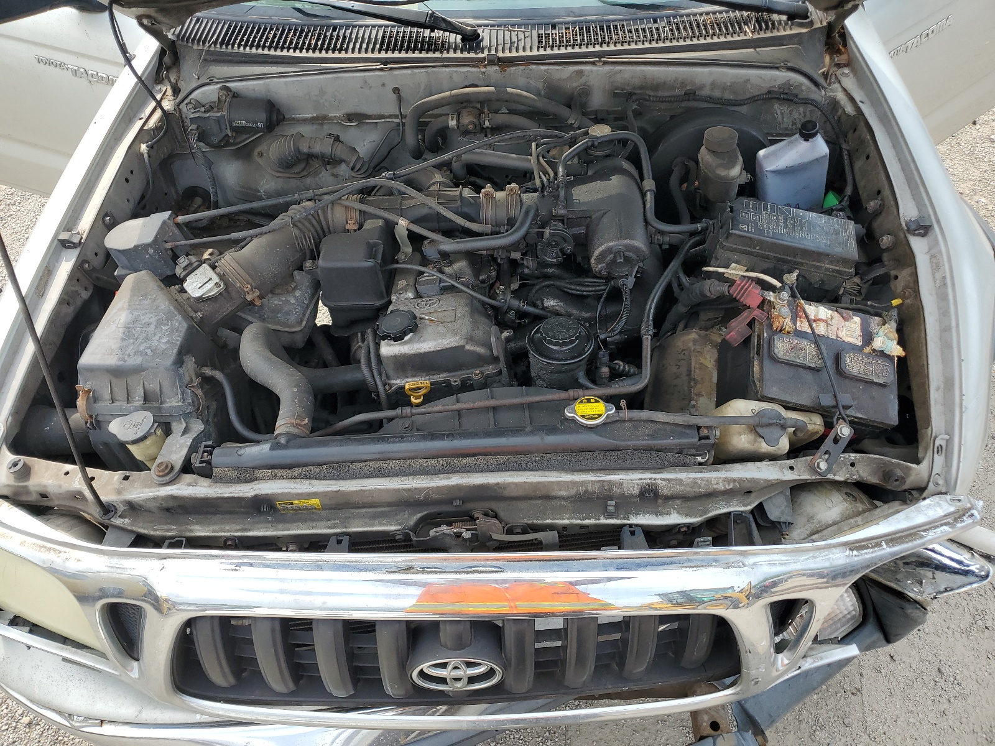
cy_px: 373
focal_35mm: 26
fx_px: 747
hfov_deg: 67.3
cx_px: 498
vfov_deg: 53.1
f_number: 1.5
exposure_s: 1/909
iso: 50
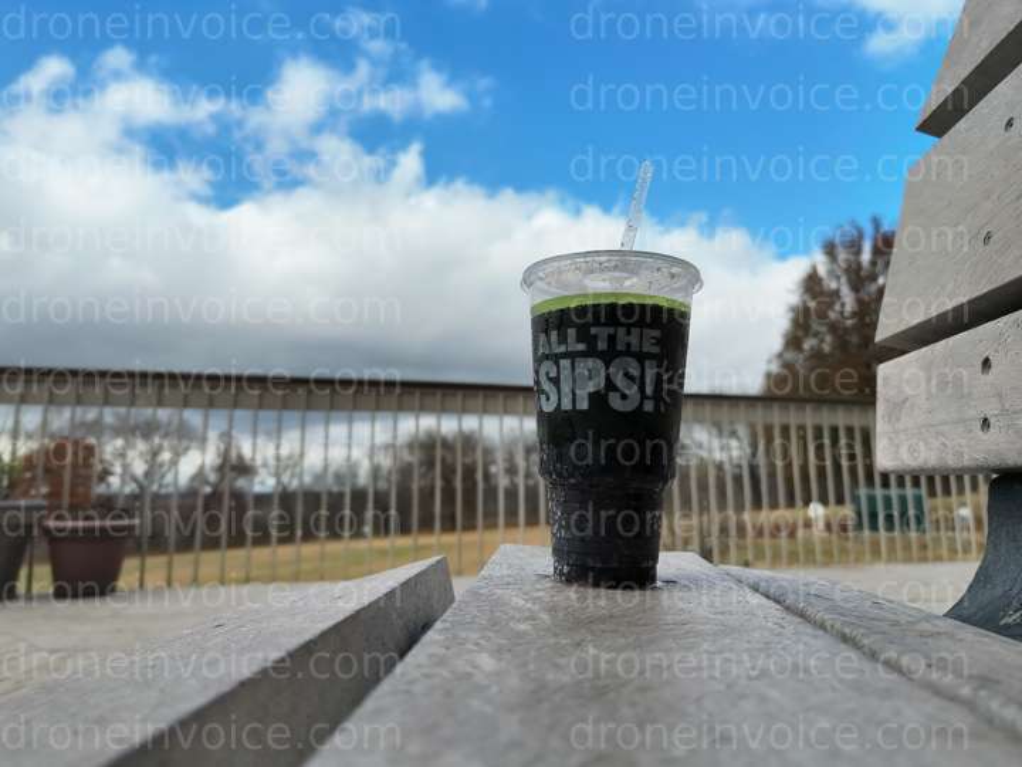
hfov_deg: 71.6
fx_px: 709
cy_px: 384
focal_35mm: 24
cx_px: 511
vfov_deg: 56.8
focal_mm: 6.72
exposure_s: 1/3200
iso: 210
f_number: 1.7
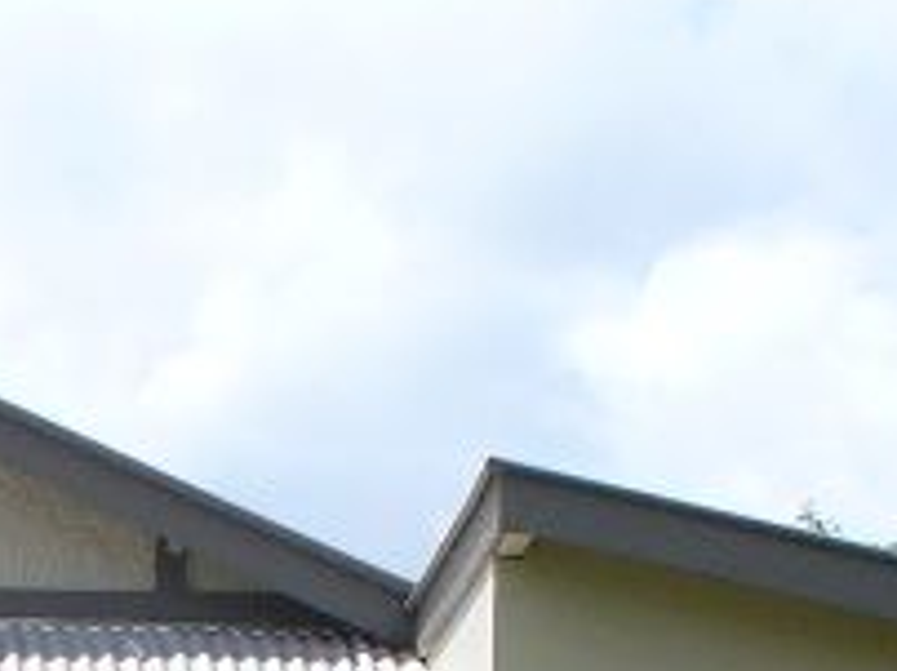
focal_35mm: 188
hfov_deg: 10.4
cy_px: 1258
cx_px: -44
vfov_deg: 7.6
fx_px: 4866
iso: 80
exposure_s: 1/400
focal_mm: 6.1
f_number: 5.6
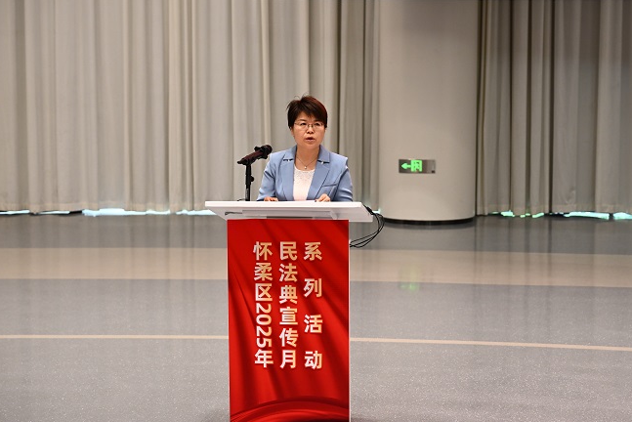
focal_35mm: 84
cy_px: 211
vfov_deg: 16.3
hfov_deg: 24.2
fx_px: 1475
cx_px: 348
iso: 1400
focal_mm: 68
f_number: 4
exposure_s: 1/80
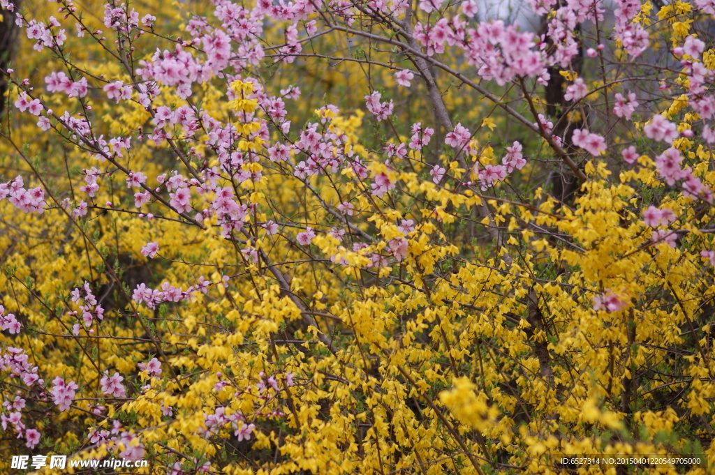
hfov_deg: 13.7
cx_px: 358
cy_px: 238
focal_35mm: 150
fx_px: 2977
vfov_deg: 9.1
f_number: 2.8
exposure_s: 1/160
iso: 100
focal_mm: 100
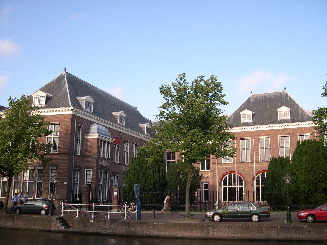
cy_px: 122
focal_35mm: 38
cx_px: 164
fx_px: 359
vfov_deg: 37.7
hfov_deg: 49.0
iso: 100
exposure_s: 1/557
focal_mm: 8
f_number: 2.8
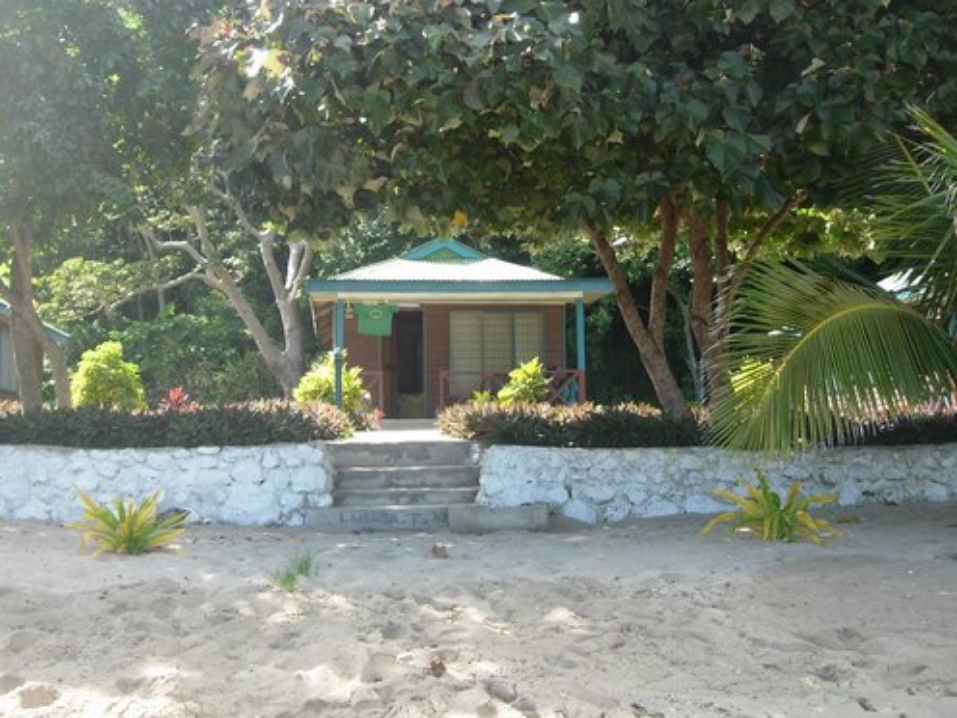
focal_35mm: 46
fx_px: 1272
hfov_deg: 41.2
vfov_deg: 31.5
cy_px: 318
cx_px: 442
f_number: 2.8
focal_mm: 7.8
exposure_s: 1/406
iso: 79
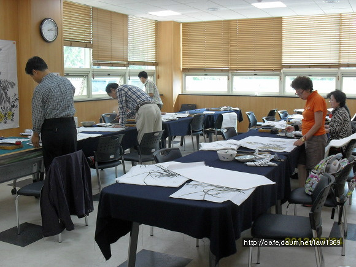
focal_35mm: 38
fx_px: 391
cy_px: 134
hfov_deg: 49.0
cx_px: 178
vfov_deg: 37.7
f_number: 2.8
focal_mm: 6.3
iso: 80
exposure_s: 1/30
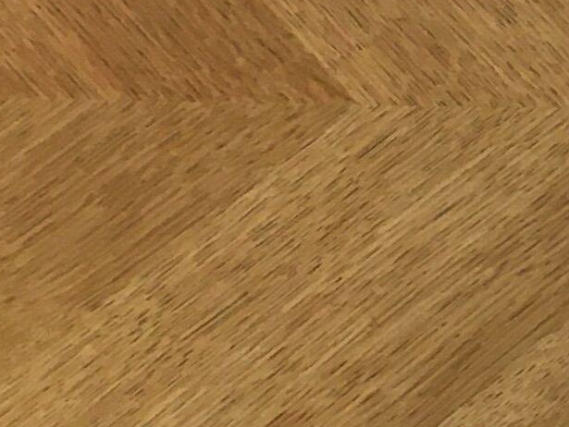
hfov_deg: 10.0
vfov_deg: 7.8
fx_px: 3125
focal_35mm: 190
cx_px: 955
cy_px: 367
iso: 40
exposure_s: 1/33
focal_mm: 4.15
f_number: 2.2
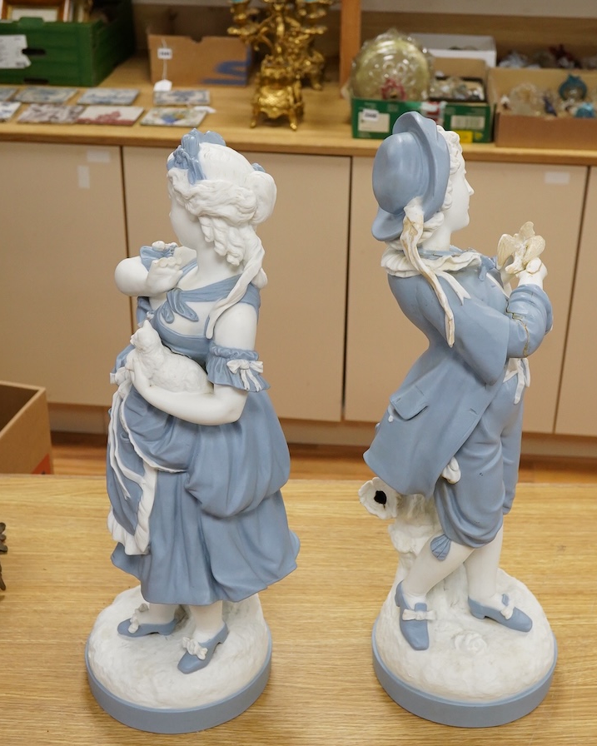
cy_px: 375
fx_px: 1170
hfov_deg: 28.6
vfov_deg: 35.4
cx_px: 309
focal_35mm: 53
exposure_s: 1/160
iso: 2500
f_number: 10
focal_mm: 30
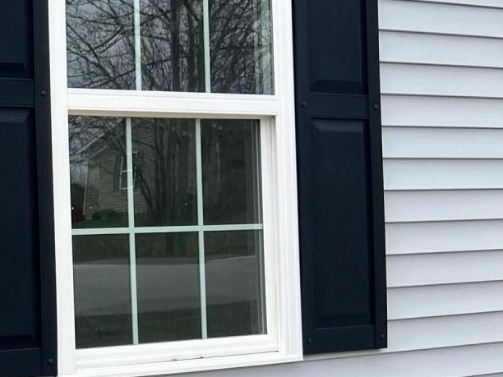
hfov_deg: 20.1
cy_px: 193
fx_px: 1235
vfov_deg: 17.4
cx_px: -234
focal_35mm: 85
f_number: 1.5
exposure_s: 1/2632
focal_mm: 5.7
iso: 50
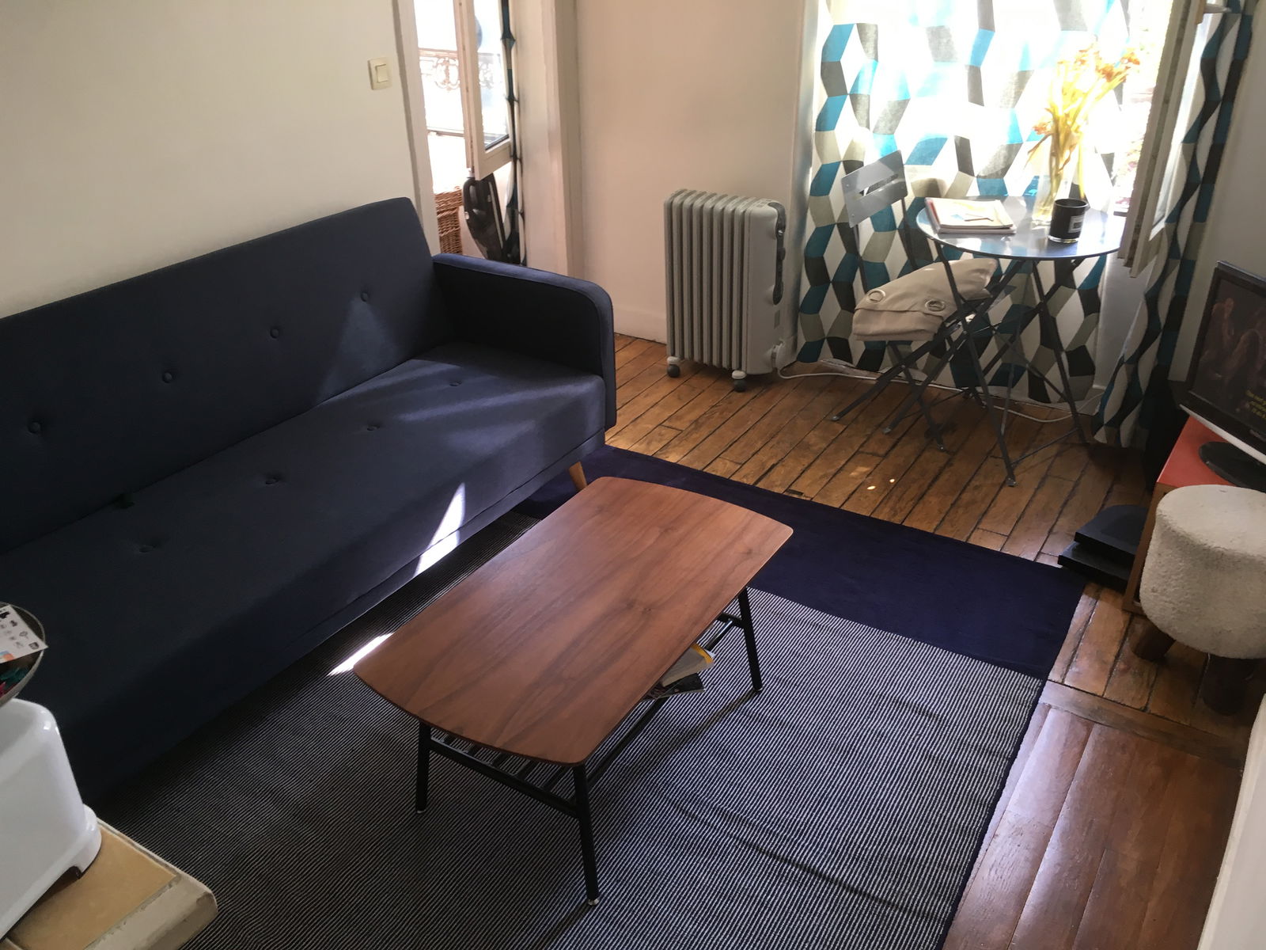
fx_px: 1061
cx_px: 633
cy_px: 475
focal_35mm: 29
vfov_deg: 48.2
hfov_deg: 61.7
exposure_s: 1/33
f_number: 2.2
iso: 32
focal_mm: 4.15
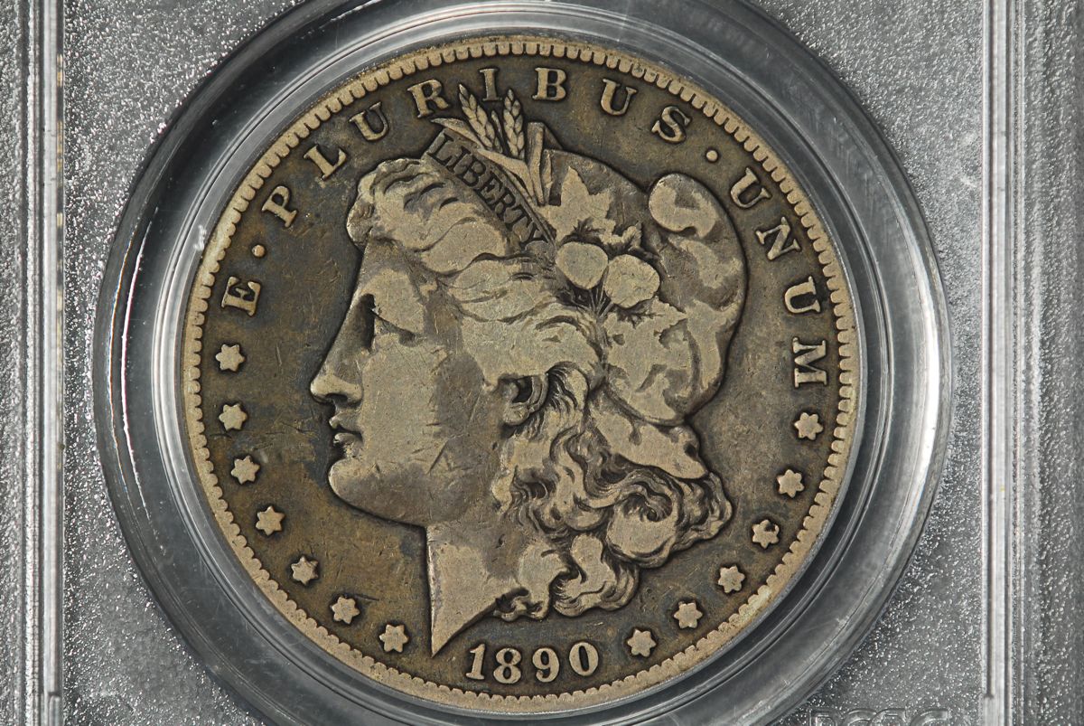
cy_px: 363
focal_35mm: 270
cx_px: 542
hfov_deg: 7.6
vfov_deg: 5.1
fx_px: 8139
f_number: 4.2
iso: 400
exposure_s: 1/80
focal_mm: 180
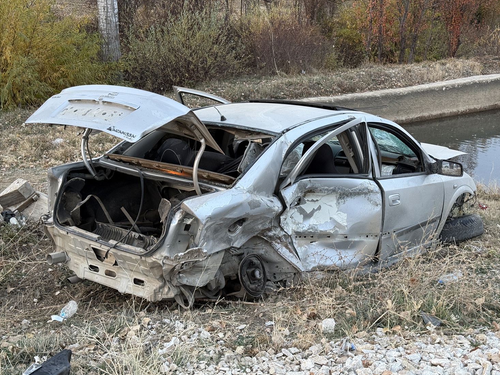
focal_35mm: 49
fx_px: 708
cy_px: 188
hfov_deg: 38.9
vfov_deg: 29.7
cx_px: 250
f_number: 1.78
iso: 125
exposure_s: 1/60
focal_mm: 6.76
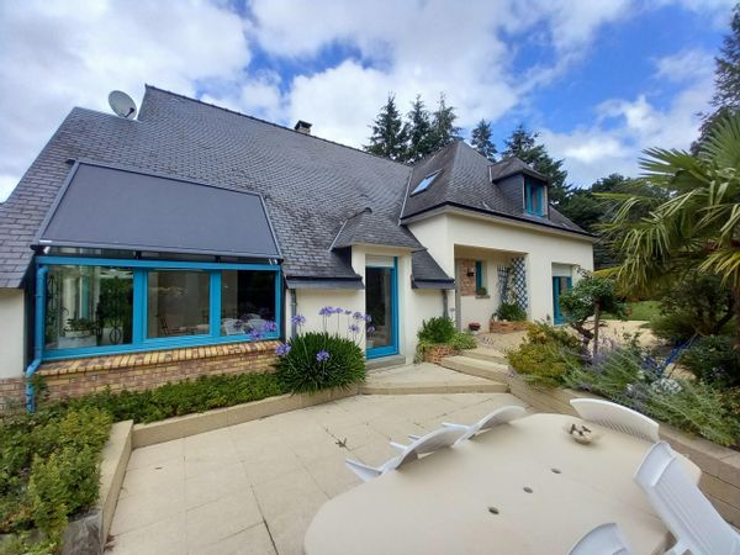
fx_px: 278
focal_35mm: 13
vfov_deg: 89.9
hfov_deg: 106.2
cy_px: 278
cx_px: 370
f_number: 2.2
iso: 50
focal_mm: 1.13
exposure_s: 1/825
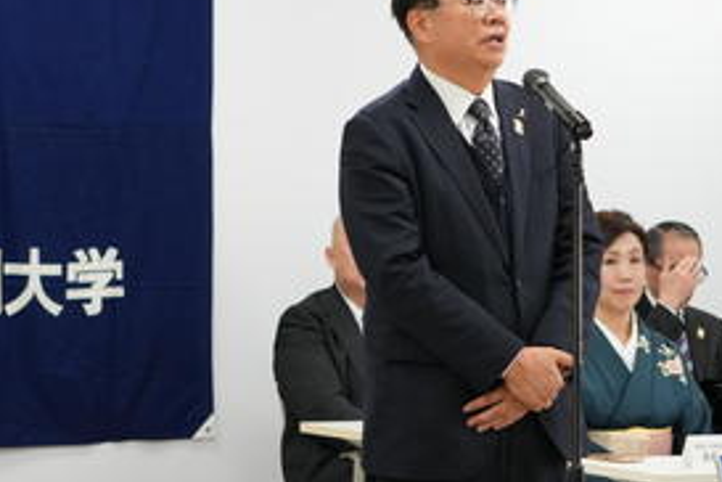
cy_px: 205
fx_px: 3088
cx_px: 481
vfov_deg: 8.9
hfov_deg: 13.3
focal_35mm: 154
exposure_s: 1/125
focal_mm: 70
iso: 1000
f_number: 4.5
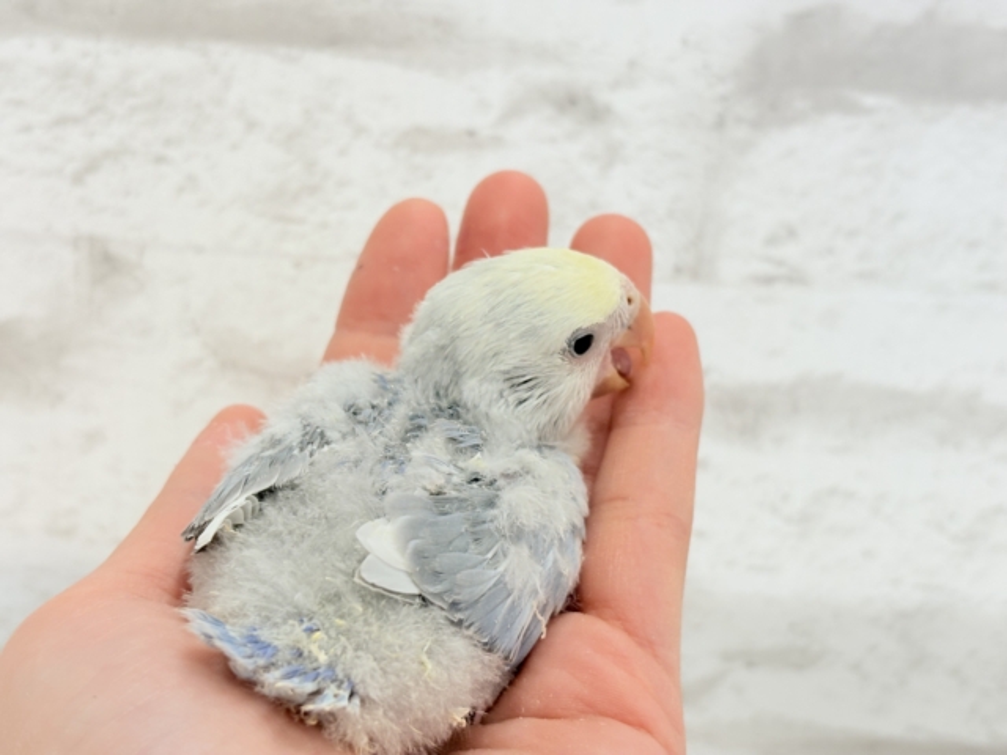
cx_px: 504
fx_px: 1513
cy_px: 378
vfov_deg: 28.0
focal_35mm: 52
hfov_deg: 36.8
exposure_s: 1/50
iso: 32
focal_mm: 5.96
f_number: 1.6
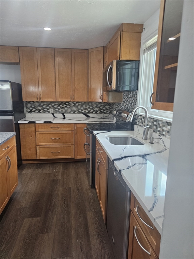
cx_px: 97
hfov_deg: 58.9
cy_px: 130
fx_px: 172
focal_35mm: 23
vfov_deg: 73.9
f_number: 1.7
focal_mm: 6.3
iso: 400
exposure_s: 1/120
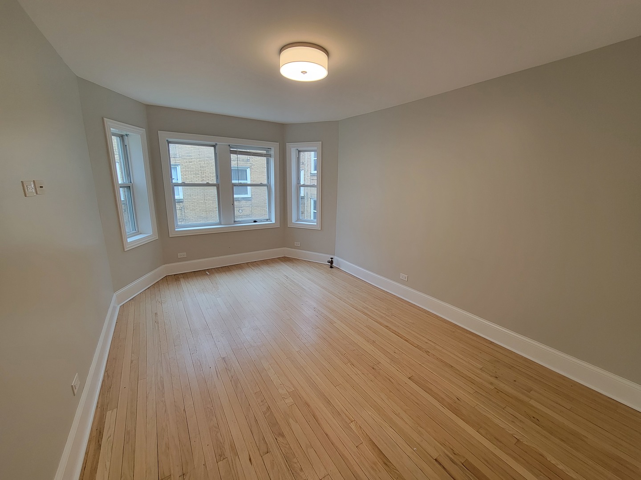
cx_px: 320
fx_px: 241
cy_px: 240
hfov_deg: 106.2
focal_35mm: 13
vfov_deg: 89.9
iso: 125
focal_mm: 2.2
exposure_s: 1/60
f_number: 2.2
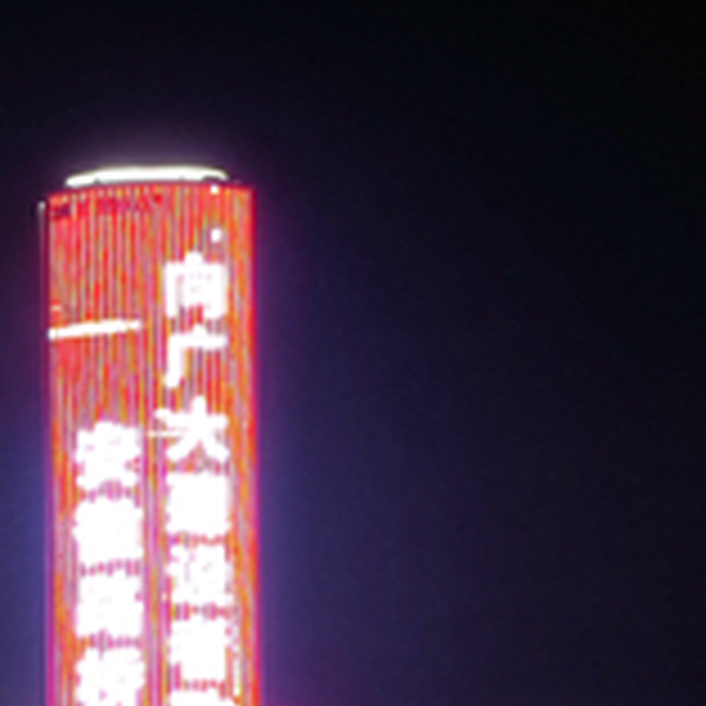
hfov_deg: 13.6
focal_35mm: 121
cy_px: 780
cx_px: -360
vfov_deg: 14.1
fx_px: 2792
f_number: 2.8
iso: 800
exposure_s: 1/8
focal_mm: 10.26
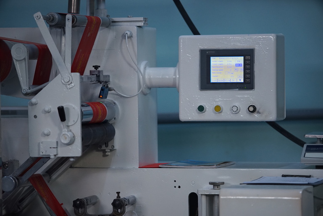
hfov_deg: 11.3
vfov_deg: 7.5
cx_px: 162
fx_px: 1633
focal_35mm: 182
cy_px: 112
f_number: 2.8
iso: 1600
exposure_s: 1/640
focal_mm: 175
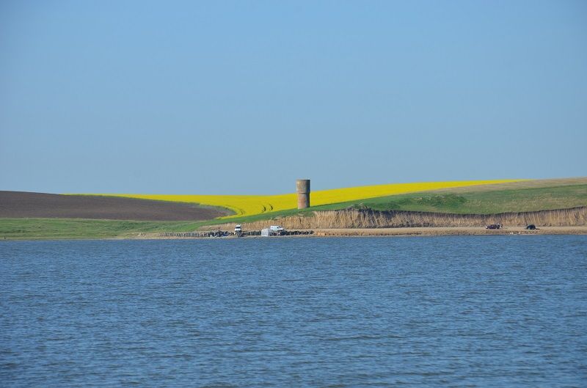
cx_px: 294
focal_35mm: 158
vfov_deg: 8.7
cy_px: 194
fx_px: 2562
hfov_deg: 13.1
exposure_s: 1/250
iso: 100
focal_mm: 105
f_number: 8
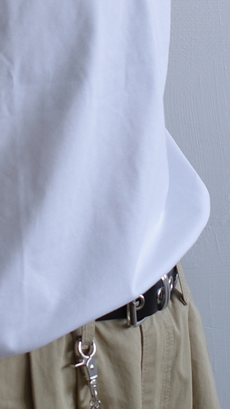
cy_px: -78
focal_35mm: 157
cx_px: -6
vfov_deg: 13.3
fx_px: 1702
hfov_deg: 7.7
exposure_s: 1/30
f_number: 2.8
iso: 100
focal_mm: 18.3
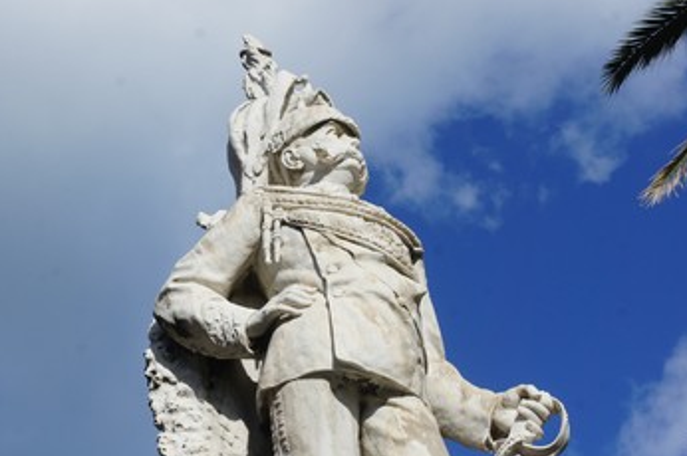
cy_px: 270
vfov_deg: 12.5
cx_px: 357
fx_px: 2091
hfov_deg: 18.7
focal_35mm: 110
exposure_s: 1/320
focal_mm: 55
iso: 200
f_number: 13
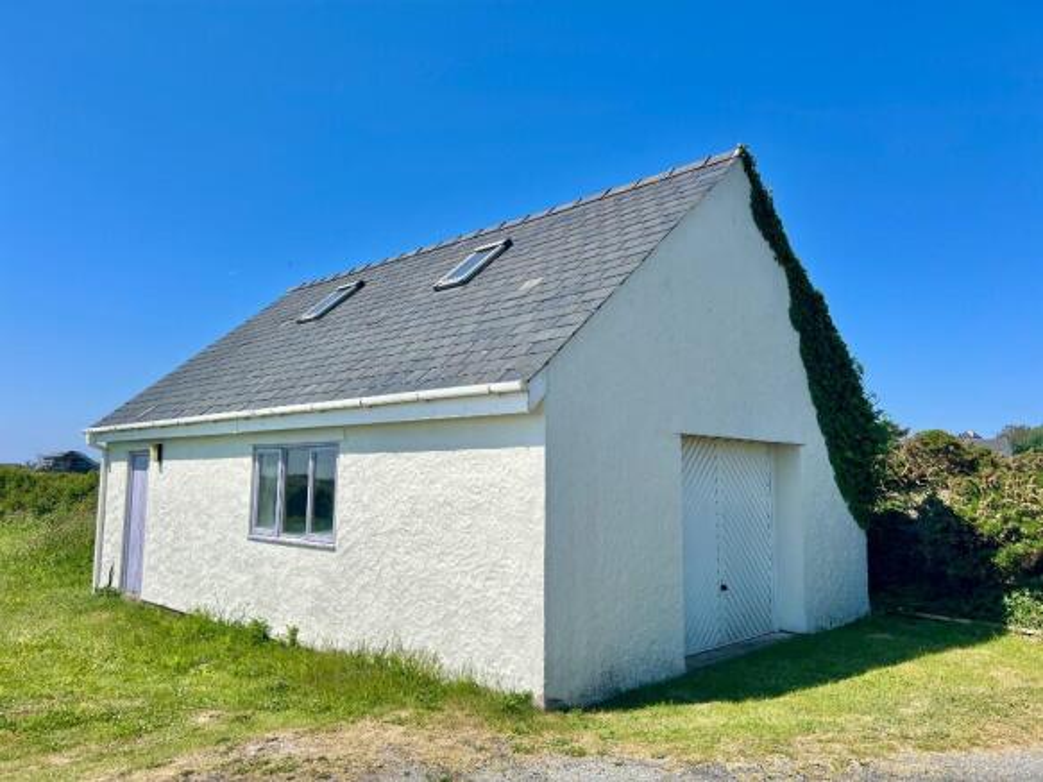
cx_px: 522
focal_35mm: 26
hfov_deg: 67.3
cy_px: 391
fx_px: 783
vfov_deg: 53.0
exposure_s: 1/2915
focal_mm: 5.7
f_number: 1.5
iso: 50
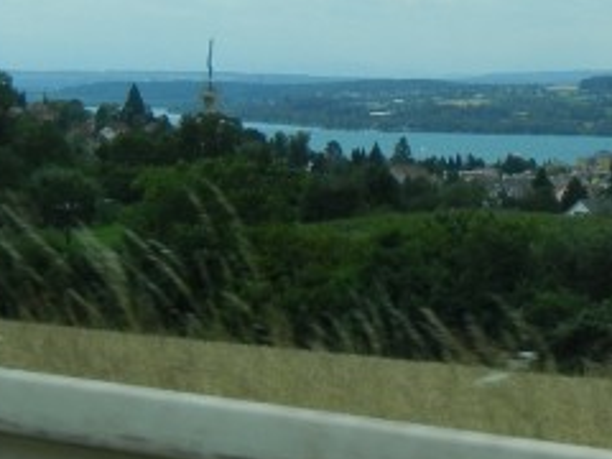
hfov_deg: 15.0
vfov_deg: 11.3
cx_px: 696
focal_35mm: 128
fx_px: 2263
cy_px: -102
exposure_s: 1/570
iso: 160
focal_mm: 5.4
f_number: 7
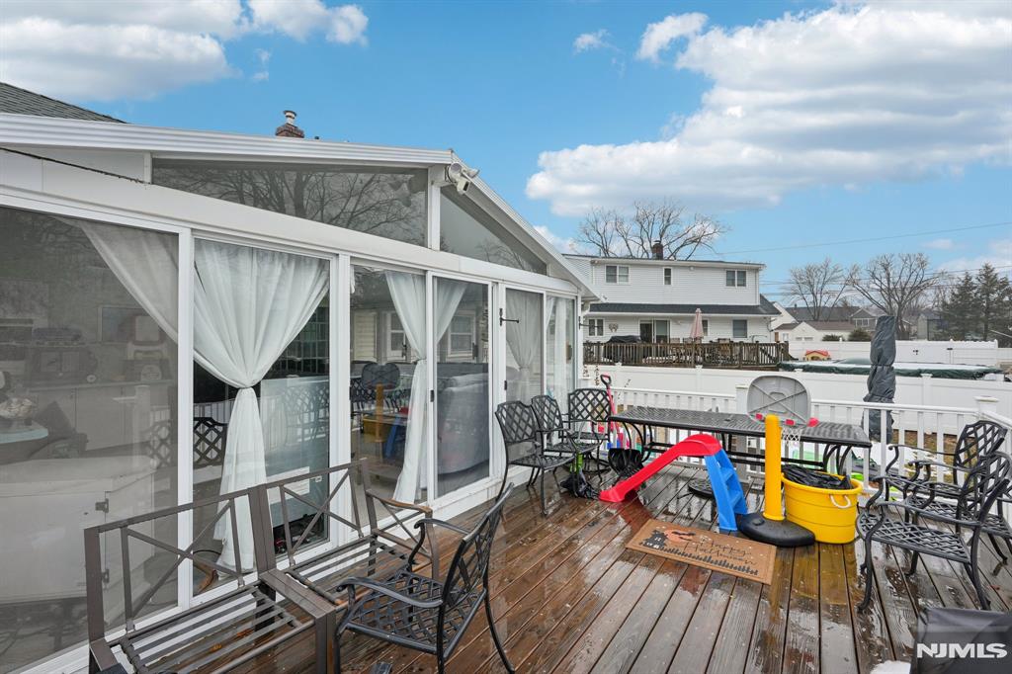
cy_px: 337
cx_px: 506
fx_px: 450
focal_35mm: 16
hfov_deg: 96.8
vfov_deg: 73.7
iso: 100
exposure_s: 1/125
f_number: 9
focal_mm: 16
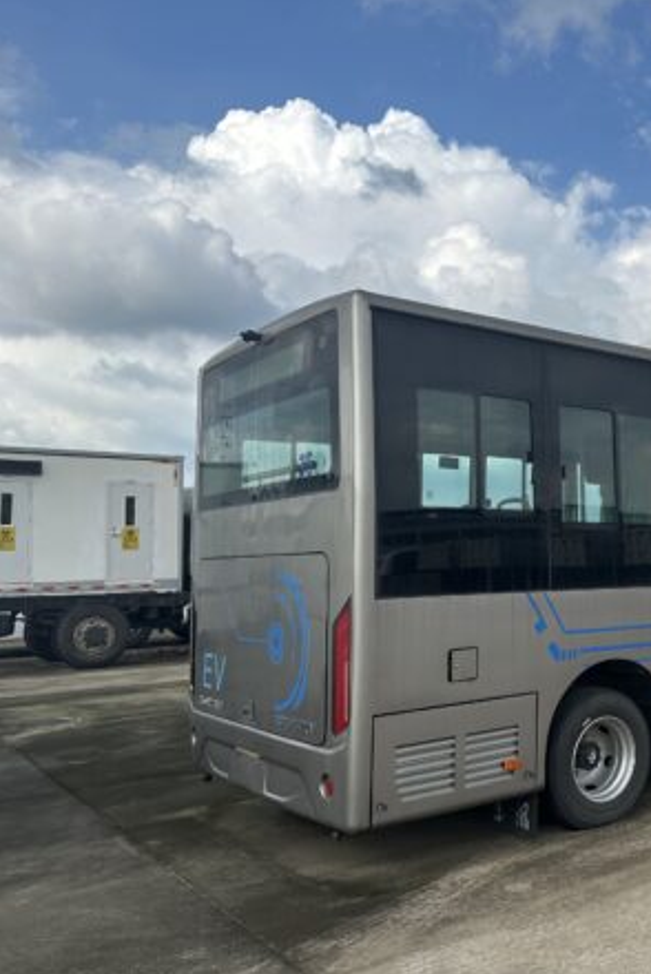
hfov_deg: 35.8
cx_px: 627
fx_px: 921
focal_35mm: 34
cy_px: 489
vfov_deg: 55.8
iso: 80
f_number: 1.78
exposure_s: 1/5000
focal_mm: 6.86
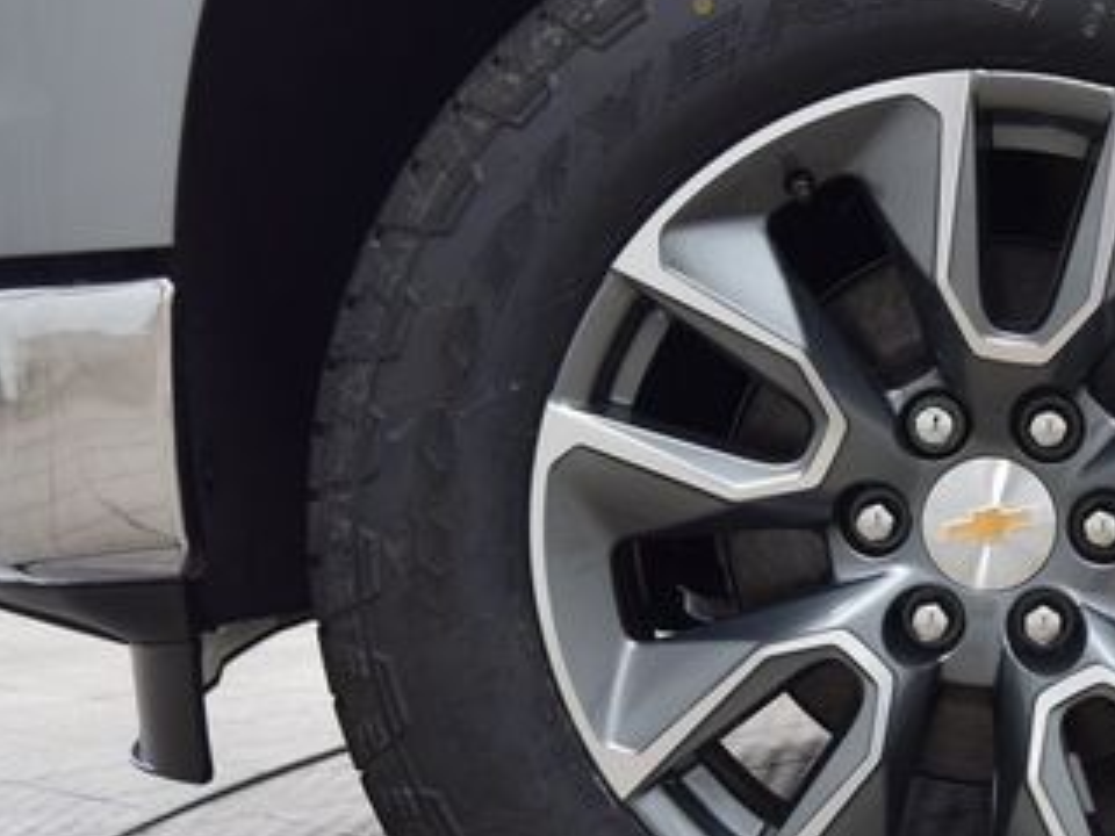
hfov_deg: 19.7
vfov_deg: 15.1
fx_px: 3157
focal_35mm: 98
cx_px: 993
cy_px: 493
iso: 640
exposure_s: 1/15
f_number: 6.3
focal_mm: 34
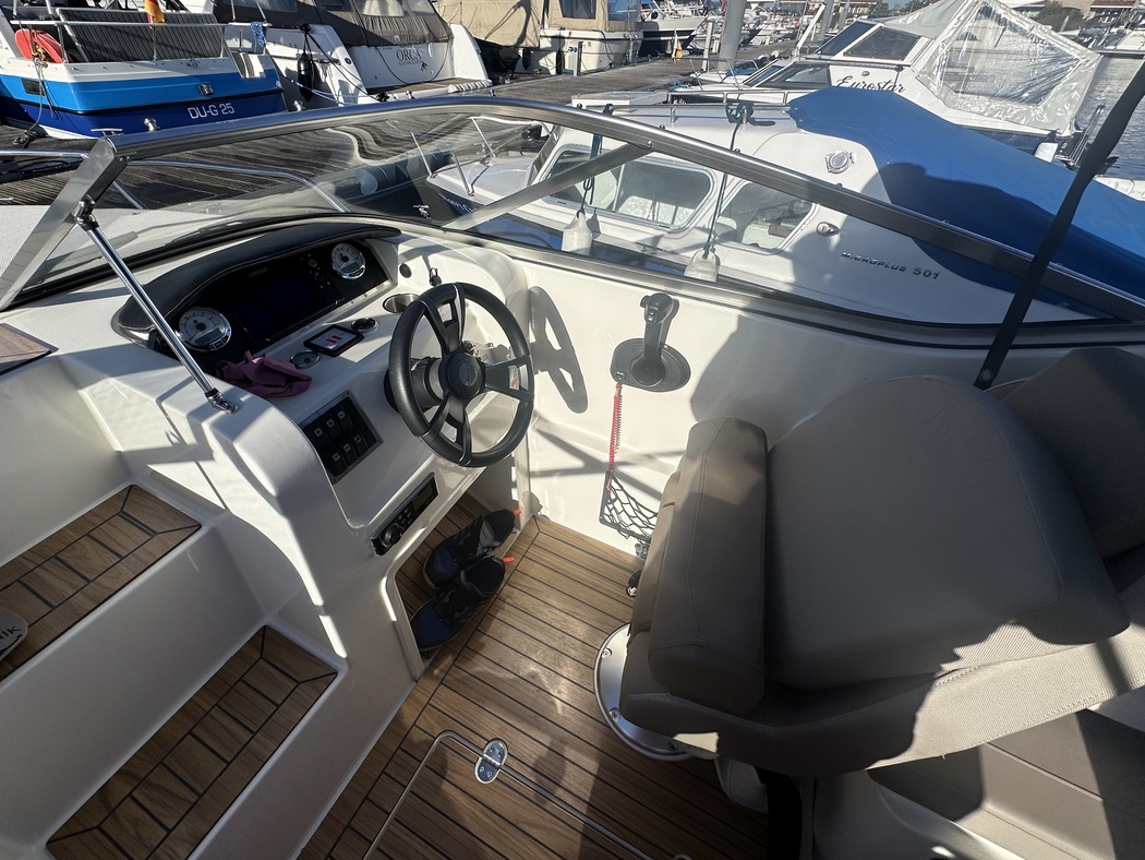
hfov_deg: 94.5
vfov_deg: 77.9
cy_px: 384
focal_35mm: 16
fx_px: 529
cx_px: 559
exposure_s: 1/4000
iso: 40
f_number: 2.2
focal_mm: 2.22
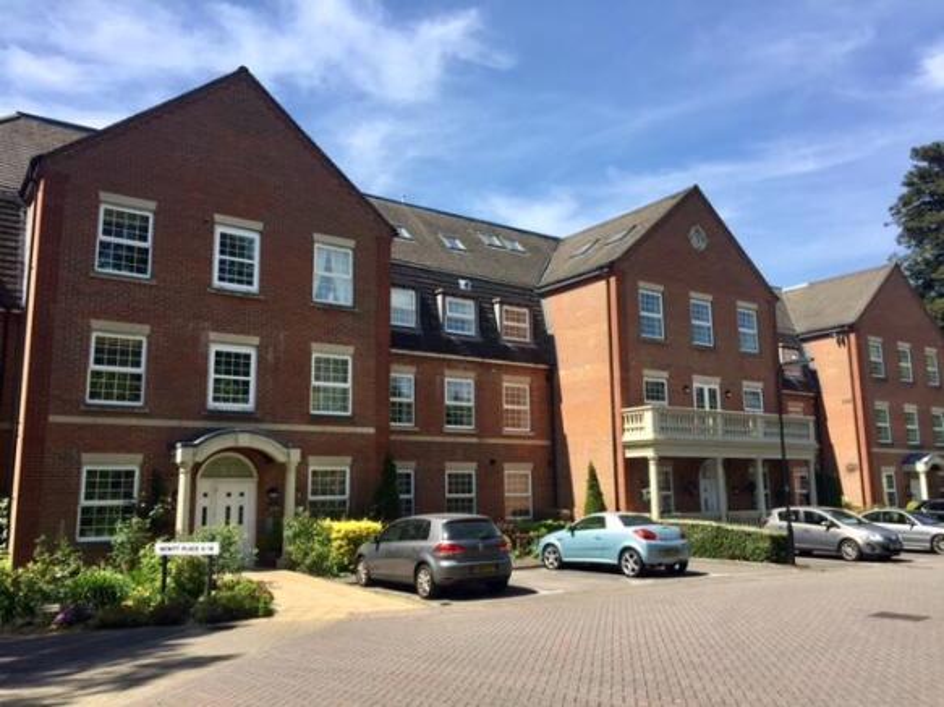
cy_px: 354
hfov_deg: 61.7
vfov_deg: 48.2
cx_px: 472
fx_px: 791
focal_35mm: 29
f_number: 2.2
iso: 32
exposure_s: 1/1236
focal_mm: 4.15
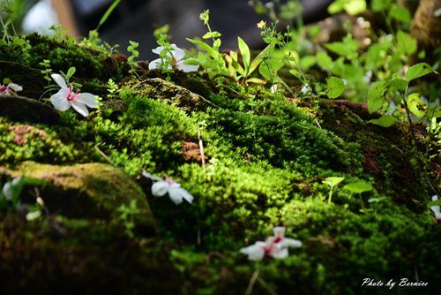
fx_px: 2574
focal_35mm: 210
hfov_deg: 9.8
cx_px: 220
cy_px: 148
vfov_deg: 6.6
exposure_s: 1/250
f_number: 5.6
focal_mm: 140
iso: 280
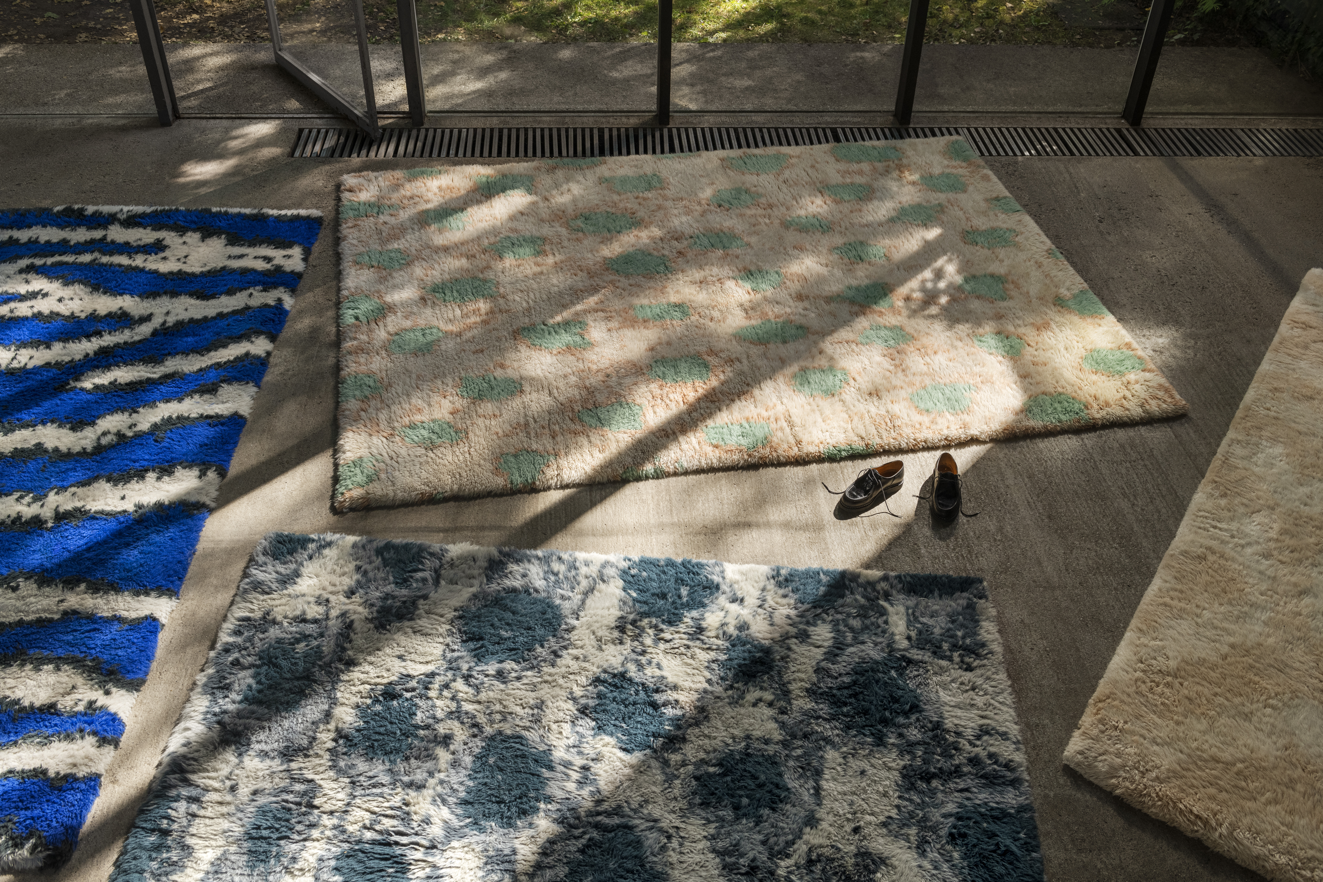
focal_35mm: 32
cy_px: 441
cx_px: 662
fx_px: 1176
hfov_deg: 58.7
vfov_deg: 41.1
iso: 400
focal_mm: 32
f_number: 8
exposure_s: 1/200
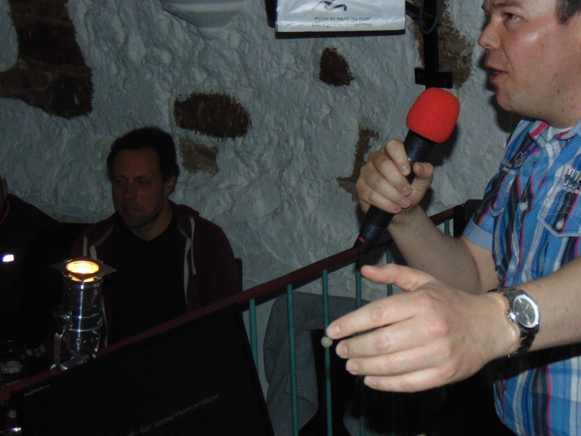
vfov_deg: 18.4
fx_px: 1343
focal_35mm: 80
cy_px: 175
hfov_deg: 24.3
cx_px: 369
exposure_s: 1/60
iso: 400
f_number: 3.5
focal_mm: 9
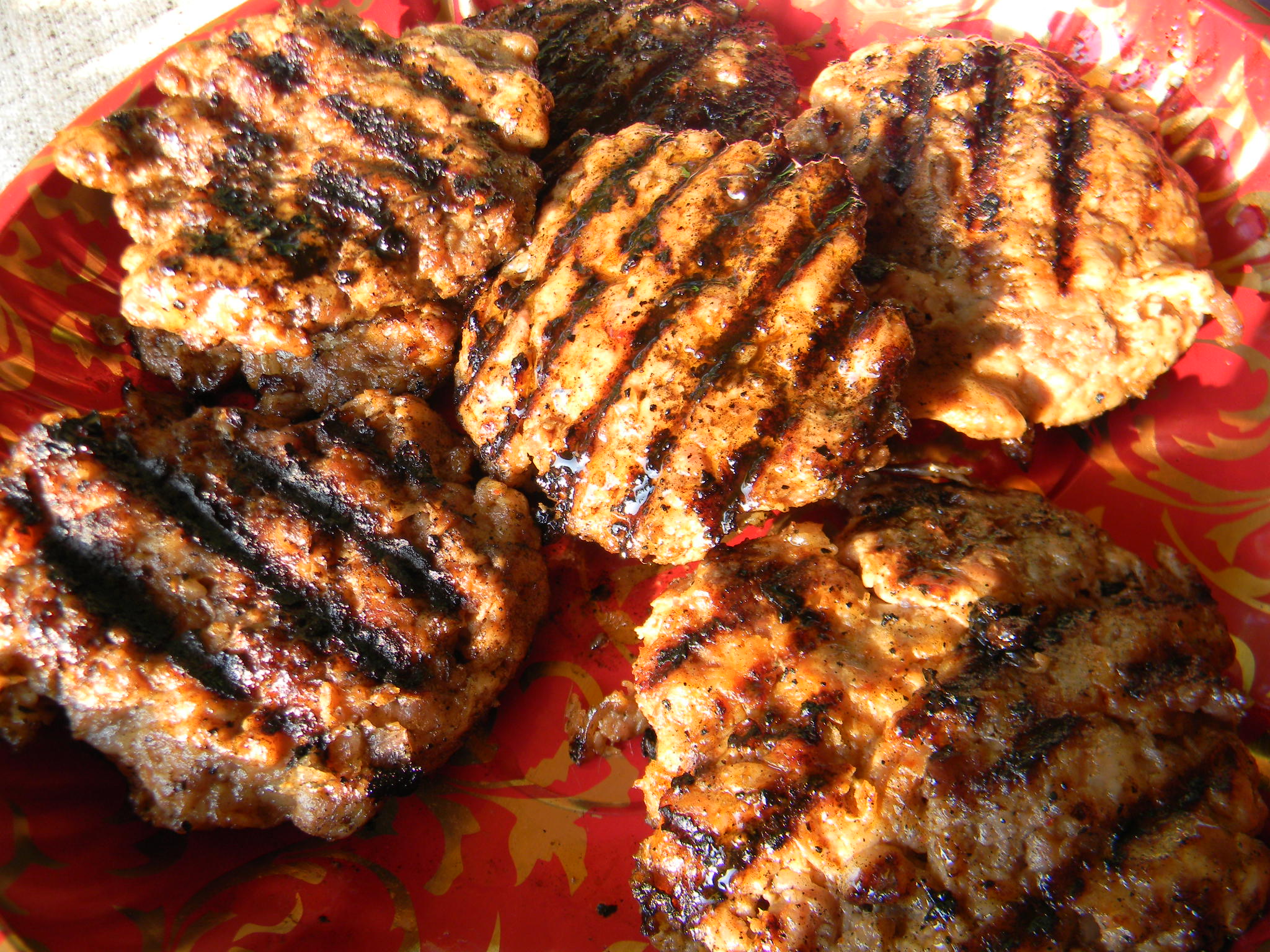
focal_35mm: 28
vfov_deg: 49.7
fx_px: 1027
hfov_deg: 63.4
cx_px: 635
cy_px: 476
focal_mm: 5
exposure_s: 1/68.3
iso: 80
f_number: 3.5
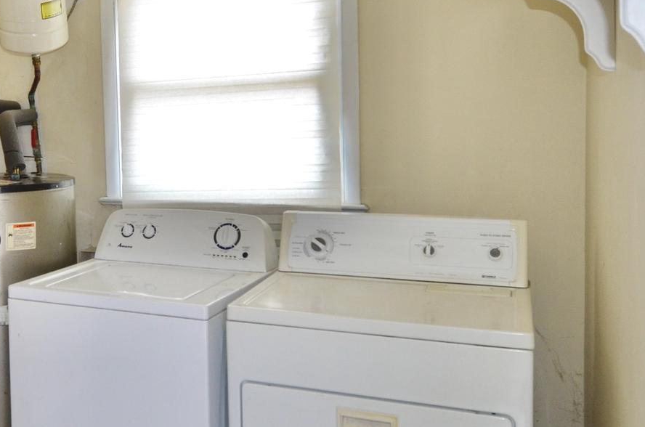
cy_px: 160
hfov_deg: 24.1
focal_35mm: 83
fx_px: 1484
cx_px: 129
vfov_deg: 16.4
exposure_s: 1/100
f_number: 4
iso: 400
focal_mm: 24
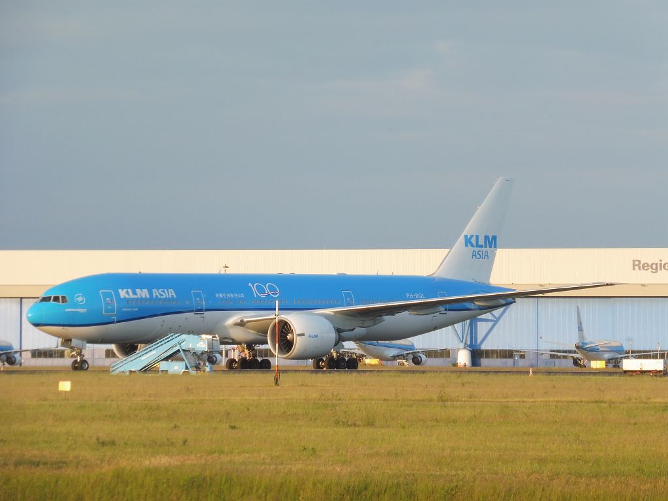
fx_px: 4805
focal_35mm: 249
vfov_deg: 6.0
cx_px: 334
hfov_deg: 8.0
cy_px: 250
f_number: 6.3
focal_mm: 44.4
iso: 100
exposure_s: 1/100
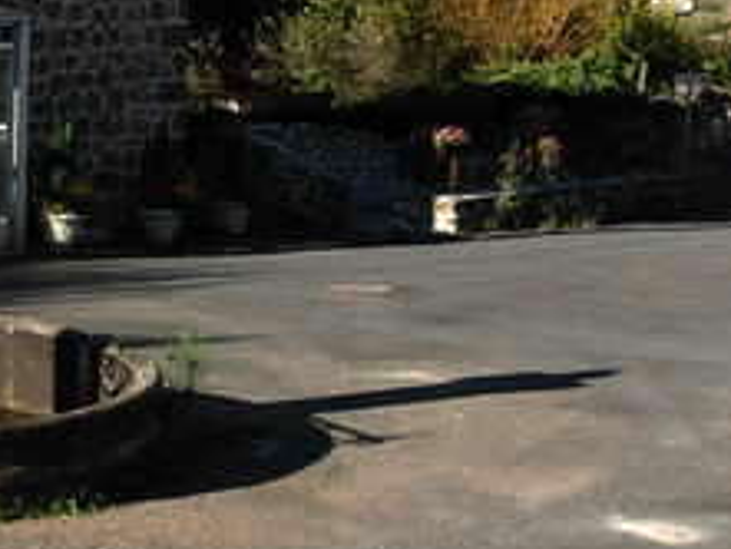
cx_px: -132
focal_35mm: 103
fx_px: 2176
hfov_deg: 18.2
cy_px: 232
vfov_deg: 14.4
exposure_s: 1/645
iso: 79
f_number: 4.9
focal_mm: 6.3
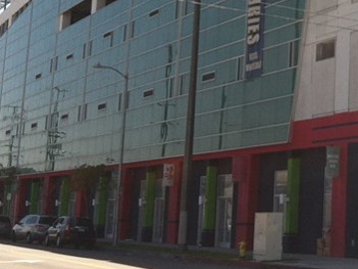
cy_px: -4
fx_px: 1055
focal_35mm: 102
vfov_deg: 14.3
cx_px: 441
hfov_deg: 18.2
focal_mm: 3.85
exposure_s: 1/789
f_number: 2.8
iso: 80
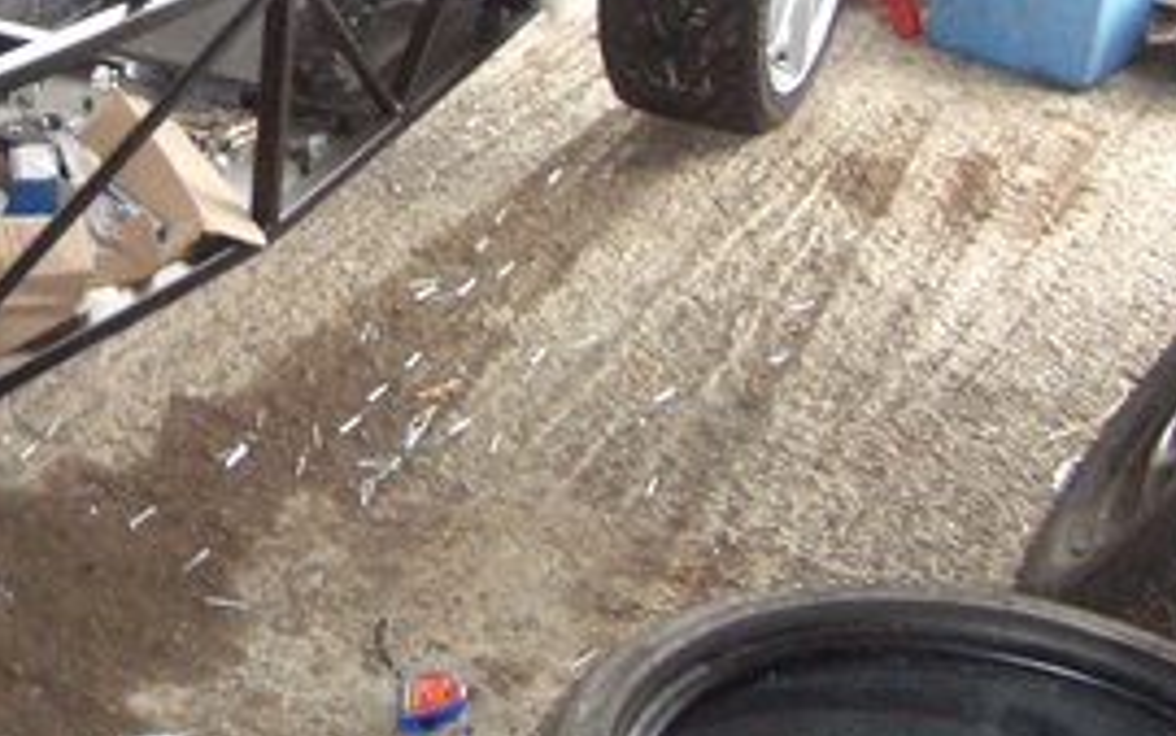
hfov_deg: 22.3
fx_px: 2822
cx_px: -87
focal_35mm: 88
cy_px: -144
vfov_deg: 14.4
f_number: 2.6
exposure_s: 1/60
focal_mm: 5.8
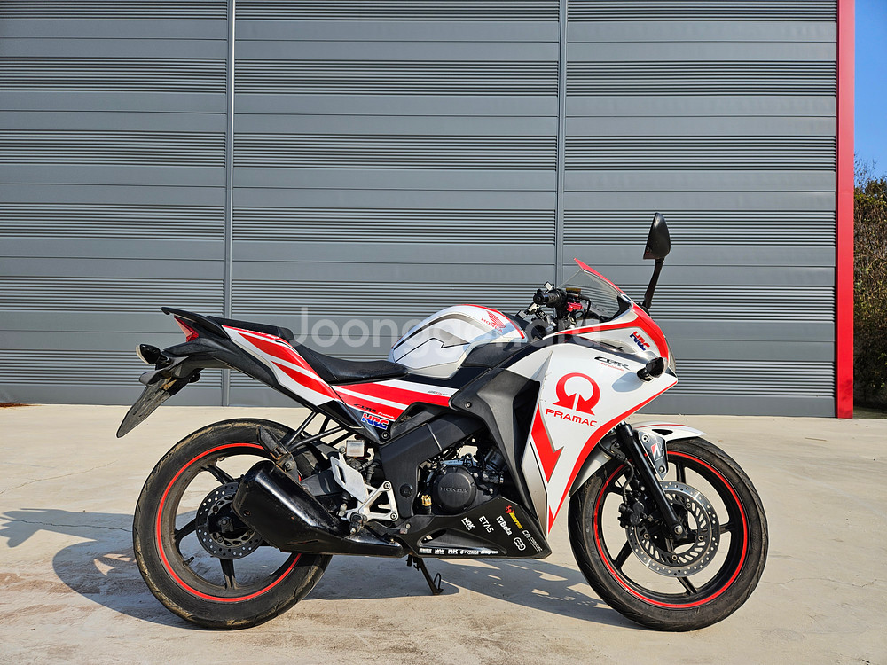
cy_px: 332
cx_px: 444
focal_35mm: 23
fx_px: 589
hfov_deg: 73.9
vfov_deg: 58.9
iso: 25
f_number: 1.8
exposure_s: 1/2000
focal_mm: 5.4
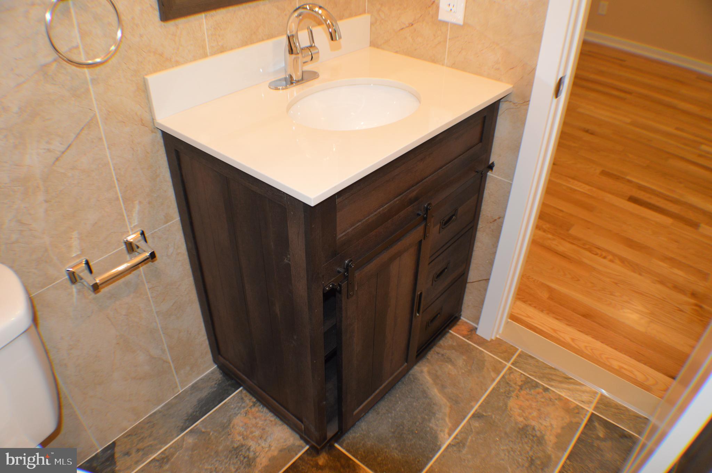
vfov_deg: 43.5
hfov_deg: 62.0
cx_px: 356
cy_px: 236
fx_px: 593
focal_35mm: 30
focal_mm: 20
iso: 560
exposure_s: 1/60
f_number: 3.5
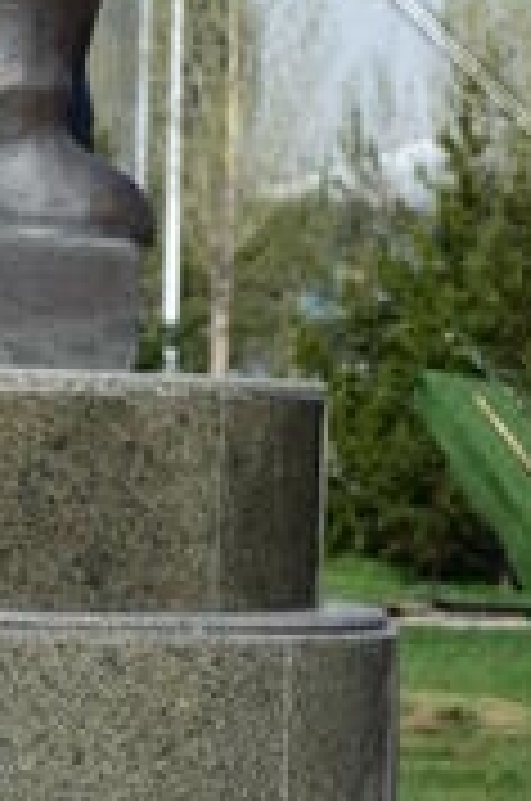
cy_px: -486
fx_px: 8706
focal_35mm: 392
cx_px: -83
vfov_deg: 5.2
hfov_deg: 3.5
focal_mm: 80
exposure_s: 1/500
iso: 100
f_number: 5.6
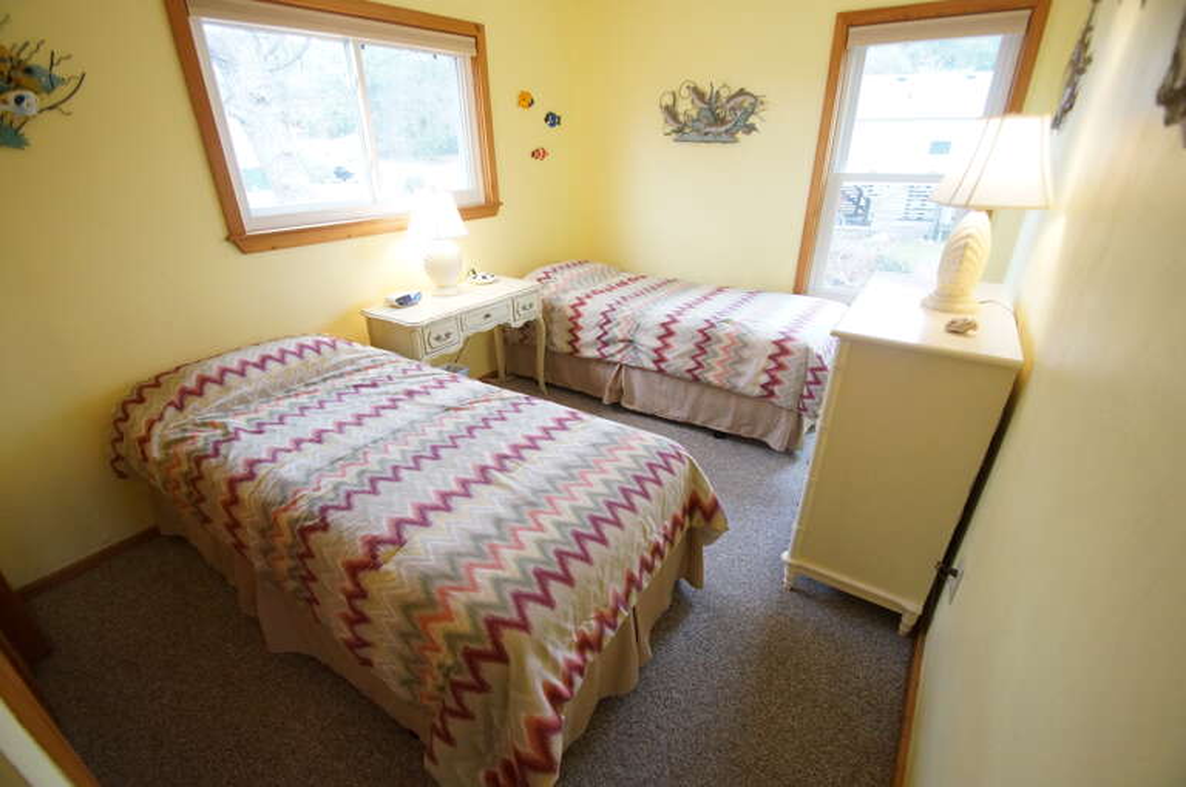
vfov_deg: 77.2
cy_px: 394
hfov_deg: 100.5
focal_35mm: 15
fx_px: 494
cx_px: 593
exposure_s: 1/60
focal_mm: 10
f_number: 4
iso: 1600
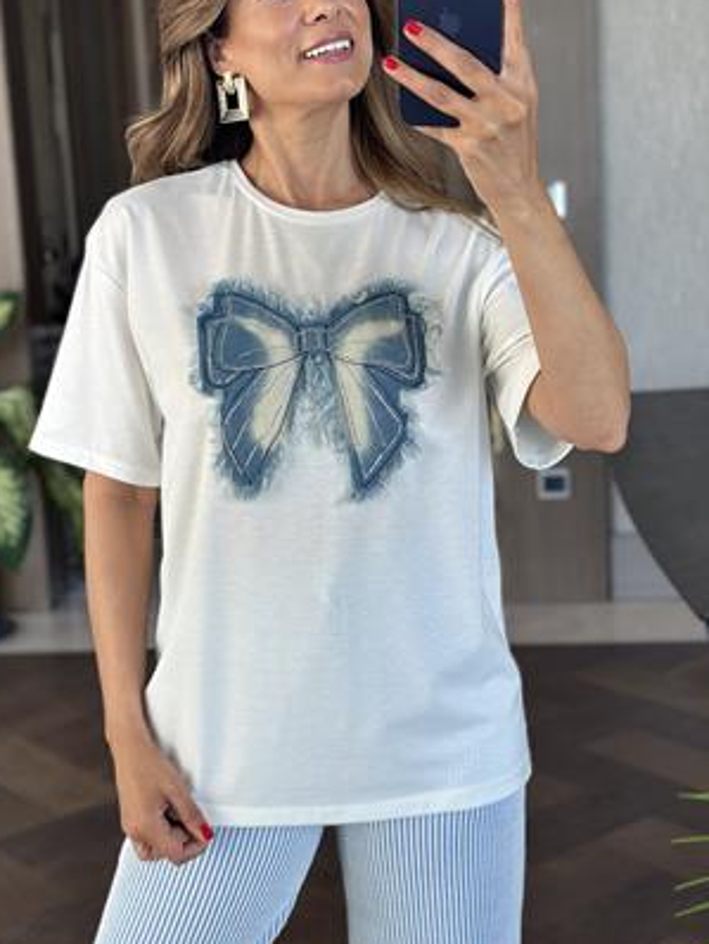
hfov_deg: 24.1
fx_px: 1664
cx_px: 344
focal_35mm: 61
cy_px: 398
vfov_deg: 31.6
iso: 80
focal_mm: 6.86
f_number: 1.78
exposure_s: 1/121
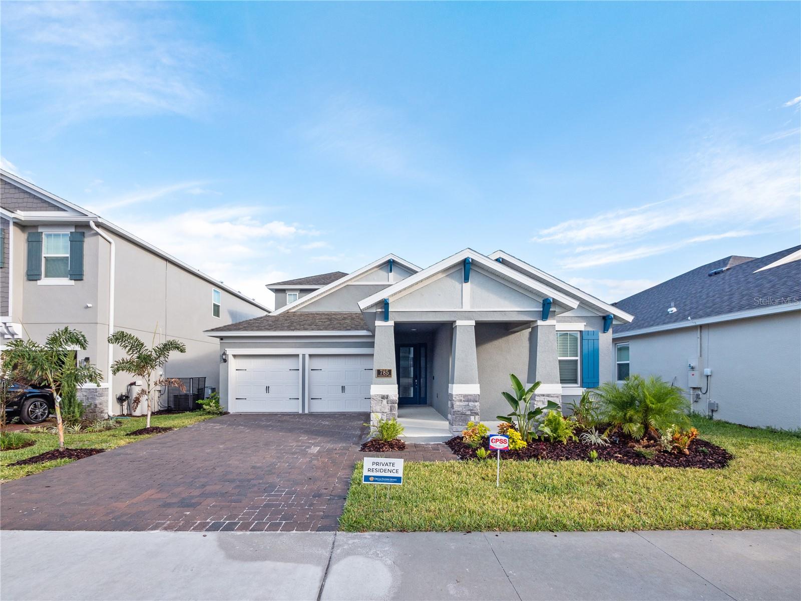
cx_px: 400
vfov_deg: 85.7
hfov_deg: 102.1
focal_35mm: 14
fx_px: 324
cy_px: 300
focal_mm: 7
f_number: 7.1
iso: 200
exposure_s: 1/320
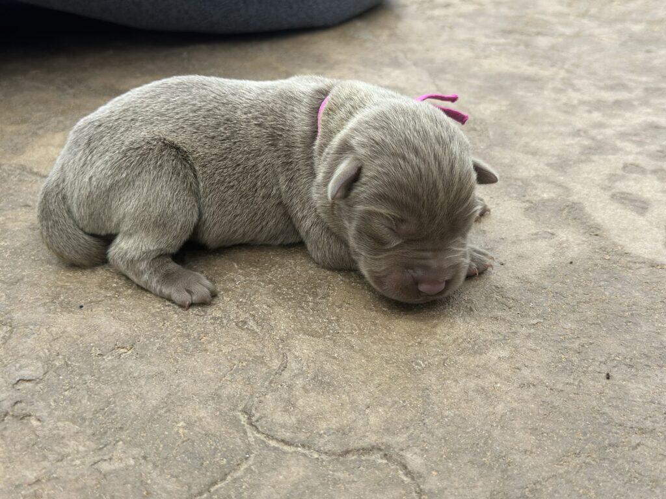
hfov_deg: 39.7
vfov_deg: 30.3
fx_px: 924
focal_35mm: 48
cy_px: 250
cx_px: 333
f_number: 1.78
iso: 80
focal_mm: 6.86
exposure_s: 1/1639
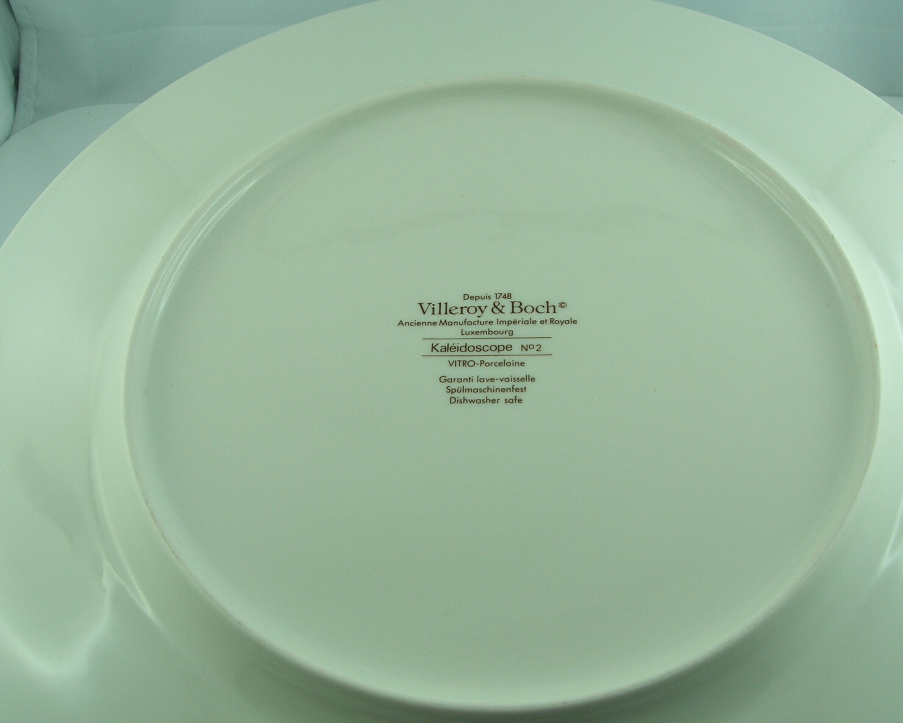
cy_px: 364
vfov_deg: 33.4
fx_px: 1203
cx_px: 495
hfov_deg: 41.1
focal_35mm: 45
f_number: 4.8
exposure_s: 1/103
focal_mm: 7.8
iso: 64
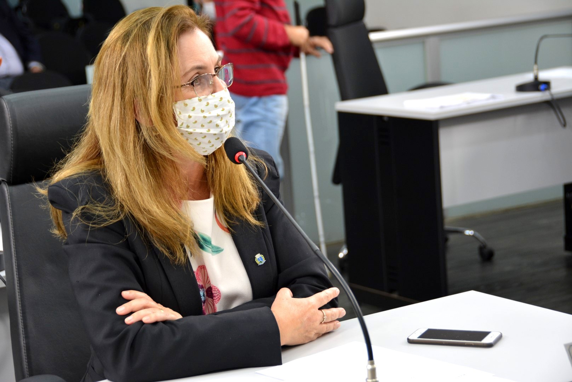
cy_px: 191
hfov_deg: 21.9
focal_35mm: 93
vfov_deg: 14.7
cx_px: 286
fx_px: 1479
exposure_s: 1/60
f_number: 4.8
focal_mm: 62
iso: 450
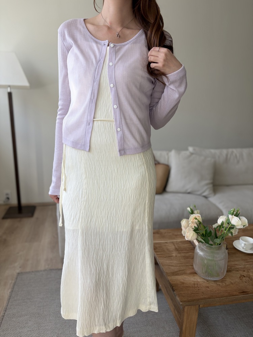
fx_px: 253
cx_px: 126
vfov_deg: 67.3
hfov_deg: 53.1
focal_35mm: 26
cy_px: 168
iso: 40
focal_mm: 5.96
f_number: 1.6
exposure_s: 1/259
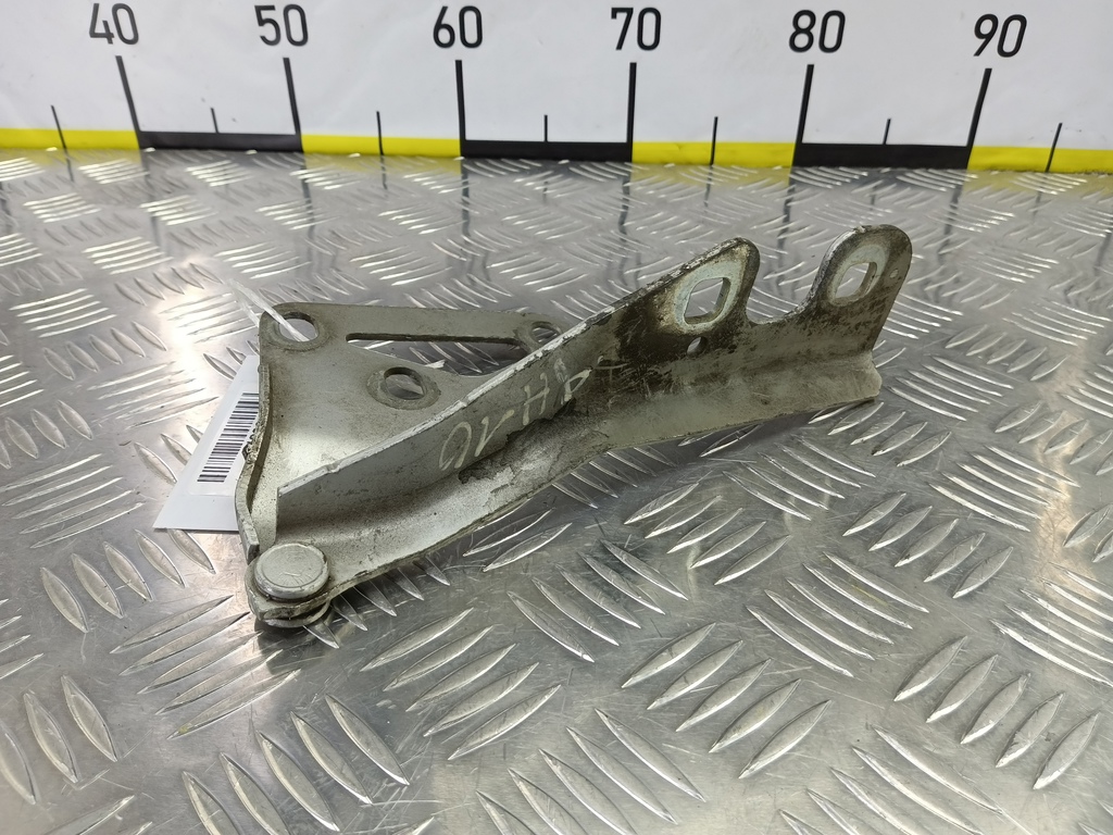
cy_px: 418
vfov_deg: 58.9
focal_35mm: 23
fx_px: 740
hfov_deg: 73.9
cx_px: 556
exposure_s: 1/50
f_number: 1.6
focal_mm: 4.11
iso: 123
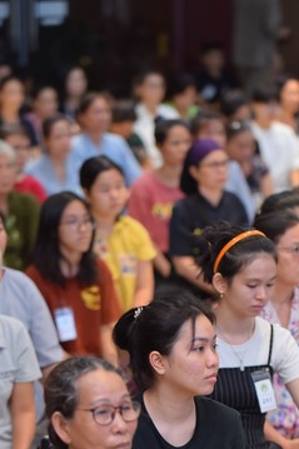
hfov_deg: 7.2
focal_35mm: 190
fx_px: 2369
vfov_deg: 10.8
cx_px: 202
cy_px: 338
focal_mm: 105
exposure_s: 1/100
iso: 640
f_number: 2.8
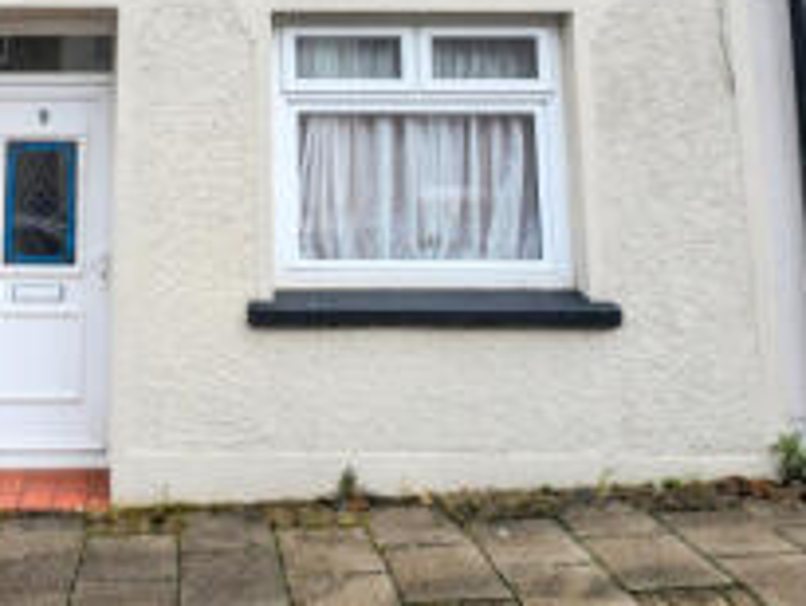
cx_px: 189
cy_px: 49
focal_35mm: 34
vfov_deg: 38.6
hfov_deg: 51.3
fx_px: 792
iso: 41
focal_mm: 2.23
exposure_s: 1/2151
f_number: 1.95
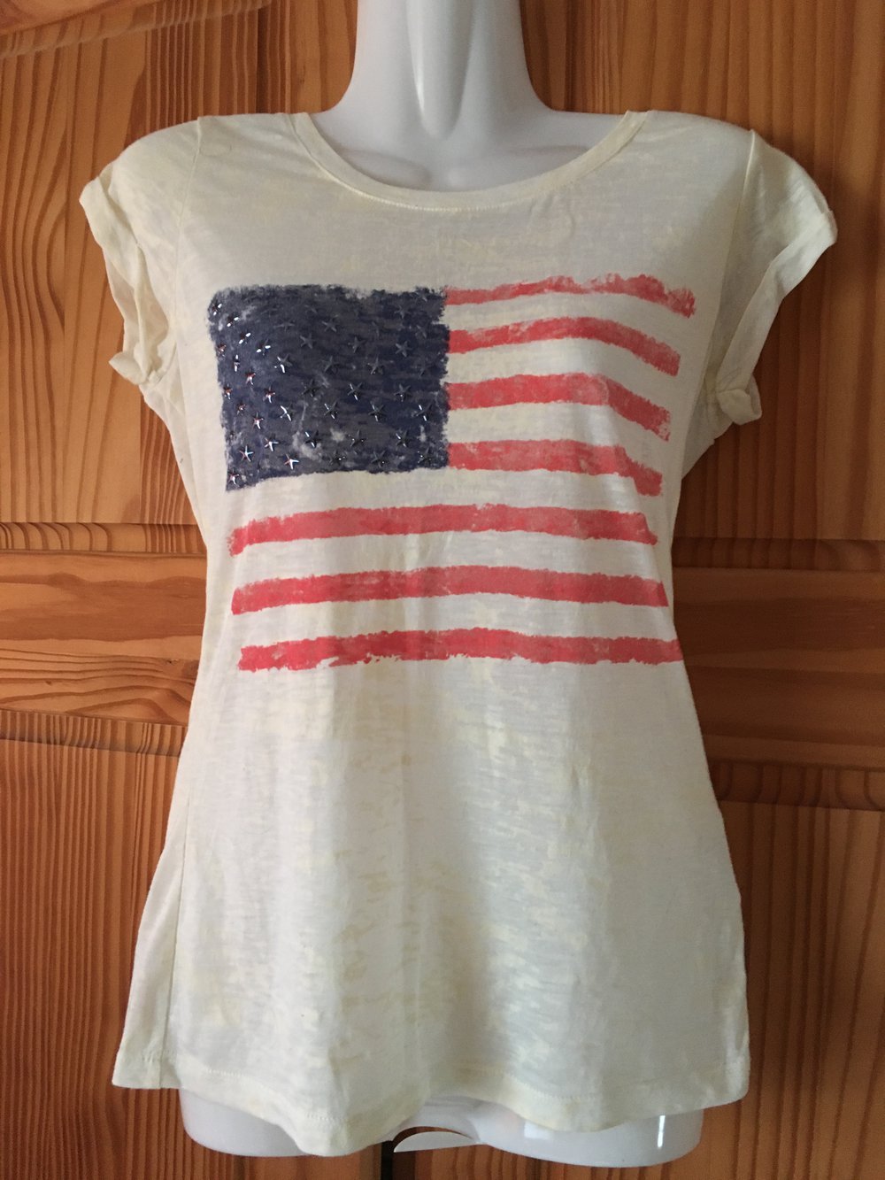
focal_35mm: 29
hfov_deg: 48.2
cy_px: 590
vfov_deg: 61.7
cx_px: 442
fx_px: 988
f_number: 2.2
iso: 160
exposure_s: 1/33
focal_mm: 4.15
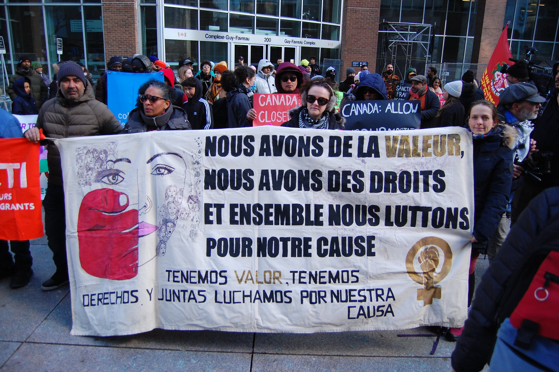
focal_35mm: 27
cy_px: 186
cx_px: 280
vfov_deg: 47.8
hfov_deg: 67.4
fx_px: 419
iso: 400
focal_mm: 18
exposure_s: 1/500
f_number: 3.5
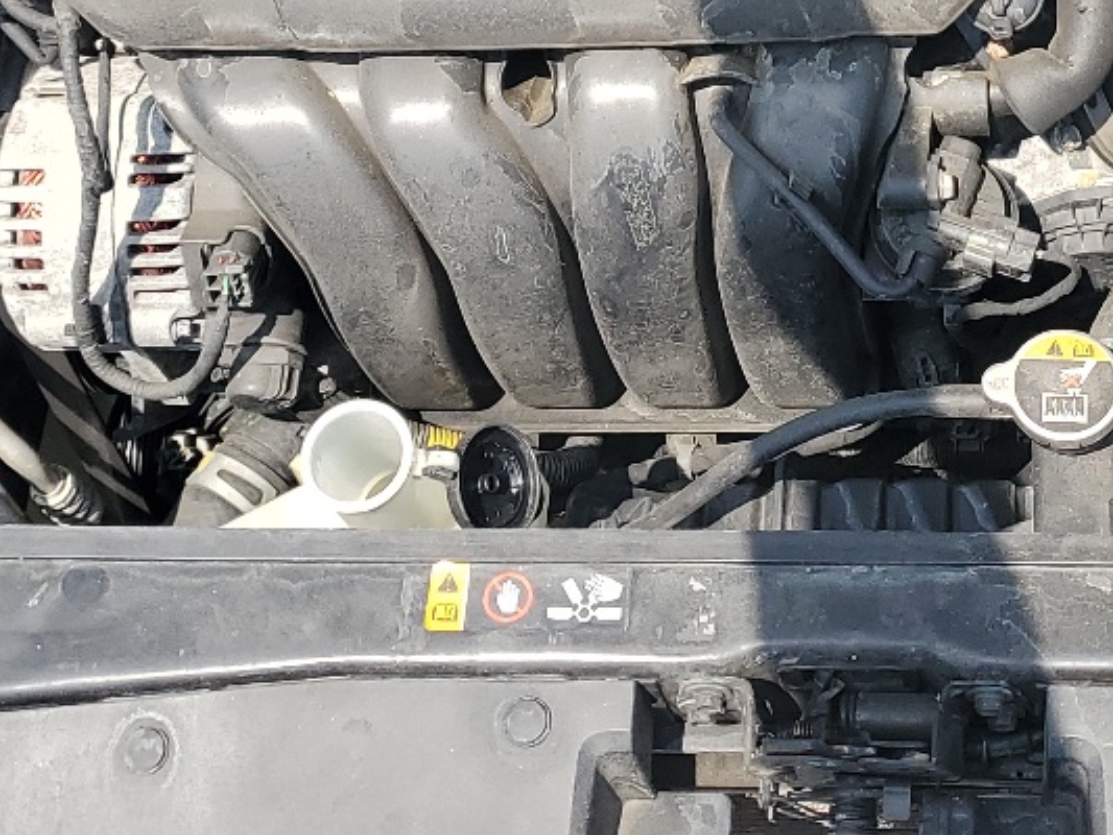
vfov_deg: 18.0
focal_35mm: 78
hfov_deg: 24.6
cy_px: -150
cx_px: 875
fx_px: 2508
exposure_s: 1/1429
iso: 50
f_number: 1.5
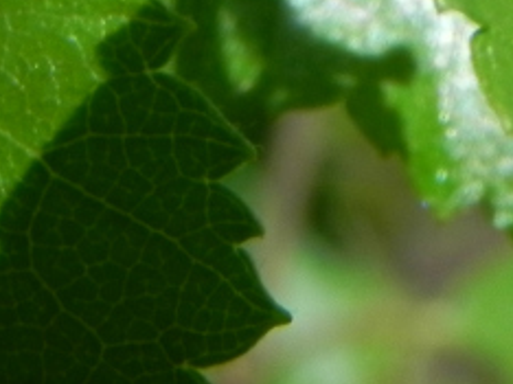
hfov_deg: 5.3
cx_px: 467
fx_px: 5507
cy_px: -384
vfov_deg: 3.9
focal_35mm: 372
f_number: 8
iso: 160
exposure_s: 1/418
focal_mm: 15.1
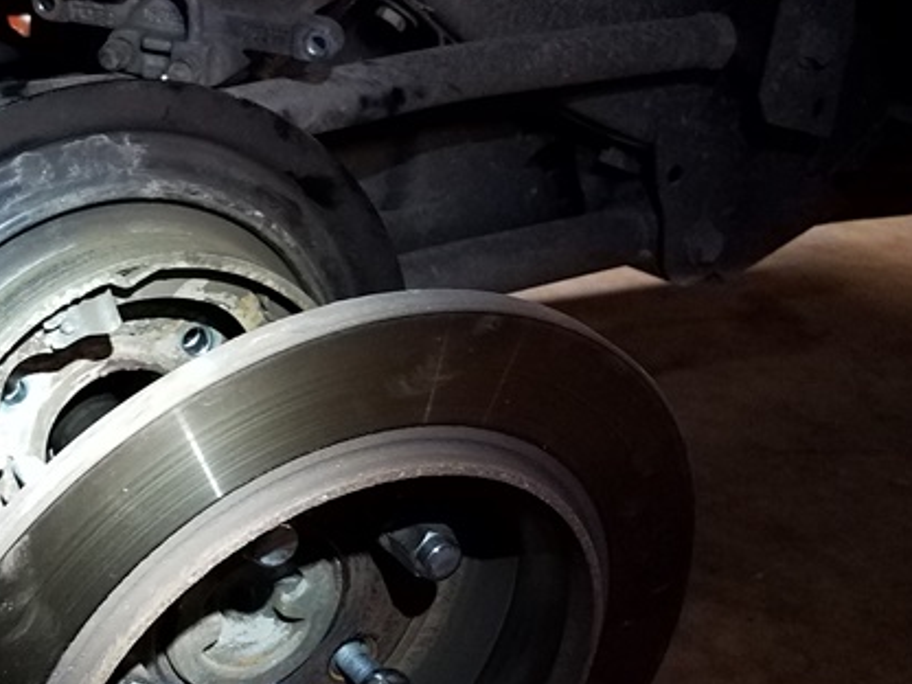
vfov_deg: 29.0
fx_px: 1317
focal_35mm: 50
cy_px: 417
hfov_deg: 37.1
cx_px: 204
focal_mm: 4.2
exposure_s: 1/10
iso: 200
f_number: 1.7
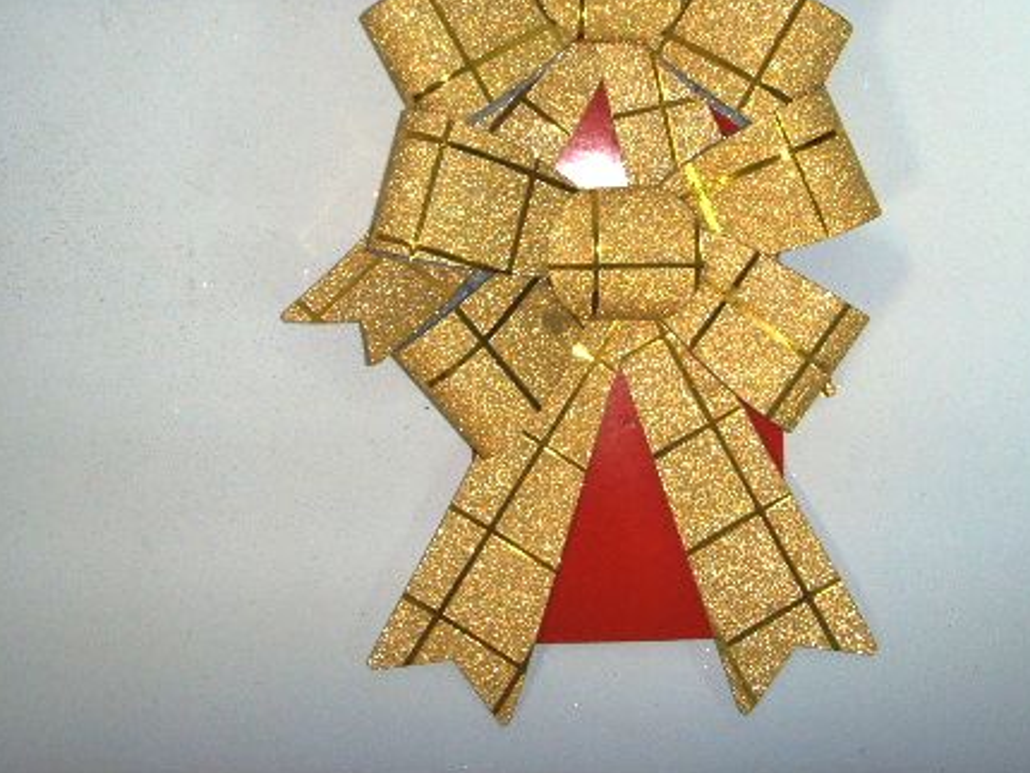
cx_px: 640
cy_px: 206
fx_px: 1727
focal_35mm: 58
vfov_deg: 25.0
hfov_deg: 33.1
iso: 100
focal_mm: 6.6
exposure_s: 1/45
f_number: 3.5
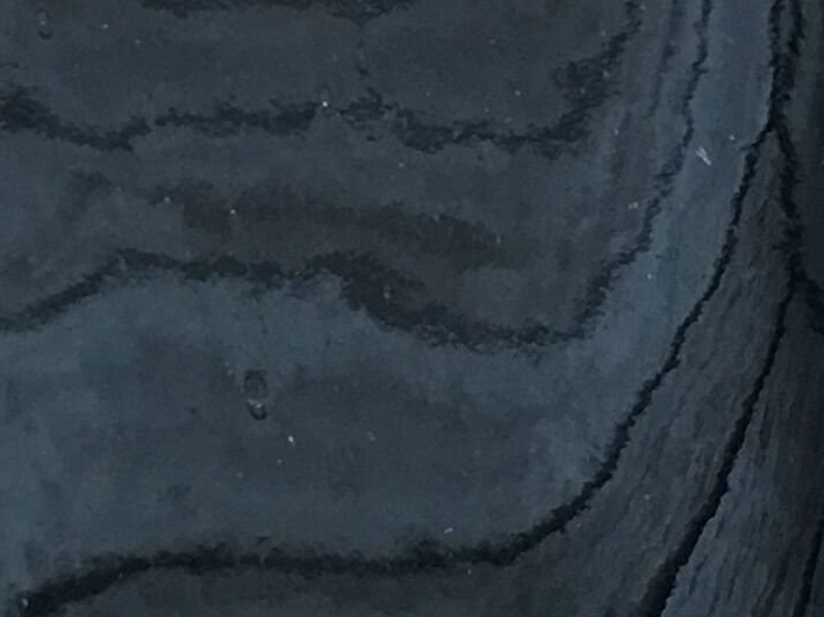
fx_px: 3926
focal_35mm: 165
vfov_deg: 9.0
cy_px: 232
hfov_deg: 11.9
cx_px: 695
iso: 64
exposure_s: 1/17
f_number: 2.2
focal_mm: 4.15
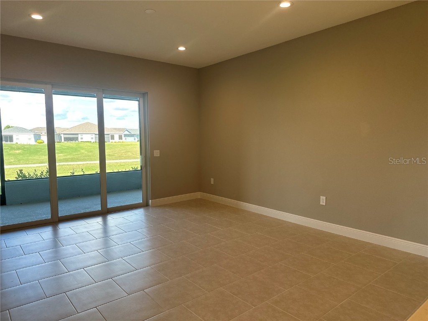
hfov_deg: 71.6
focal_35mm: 24
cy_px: 160
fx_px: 297
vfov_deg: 56.8
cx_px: 214
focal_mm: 6.86
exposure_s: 1/176
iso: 80
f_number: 1.78
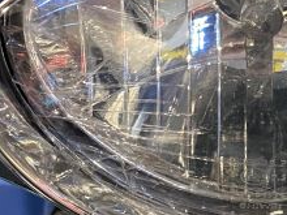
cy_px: 49
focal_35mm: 125
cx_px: 250
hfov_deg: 15.6
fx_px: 1036
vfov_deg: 11.8
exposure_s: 1/50
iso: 250
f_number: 1.8
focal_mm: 4.25
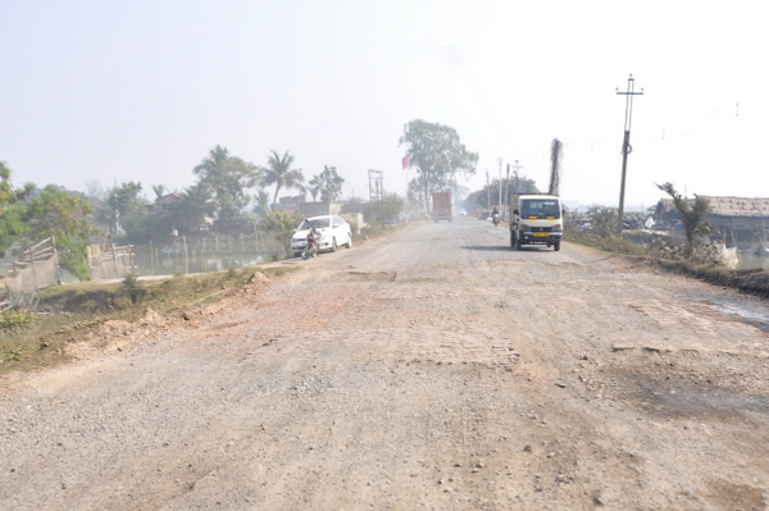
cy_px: 338
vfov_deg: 36.5
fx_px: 768
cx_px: 442
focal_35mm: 36
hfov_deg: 53.0
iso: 200
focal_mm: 18
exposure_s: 1/250
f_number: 7.1
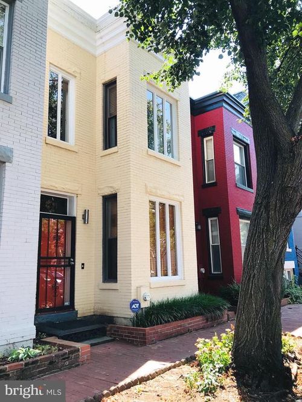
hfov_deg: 49.7
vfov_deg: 63.5
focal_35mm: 28
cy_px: 201
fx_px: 326
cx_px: 151
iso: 20
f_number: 1.8
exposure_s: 1/336
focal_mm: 3.99
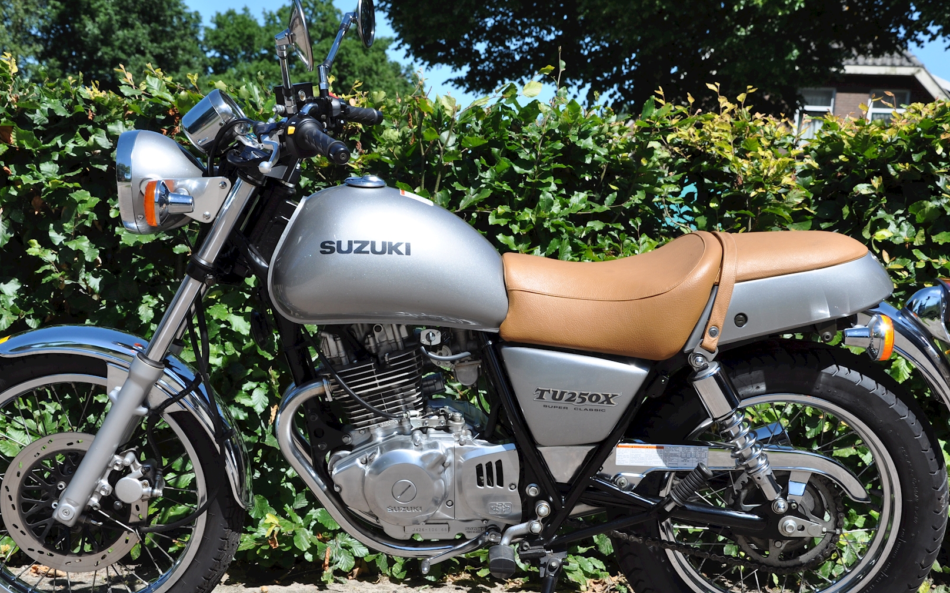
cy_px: 354
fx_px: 1786
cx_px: 459
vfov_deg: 18.8
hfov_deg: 29.8
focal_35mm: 69
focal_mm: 38
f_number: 9
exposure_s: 1/320
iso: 200
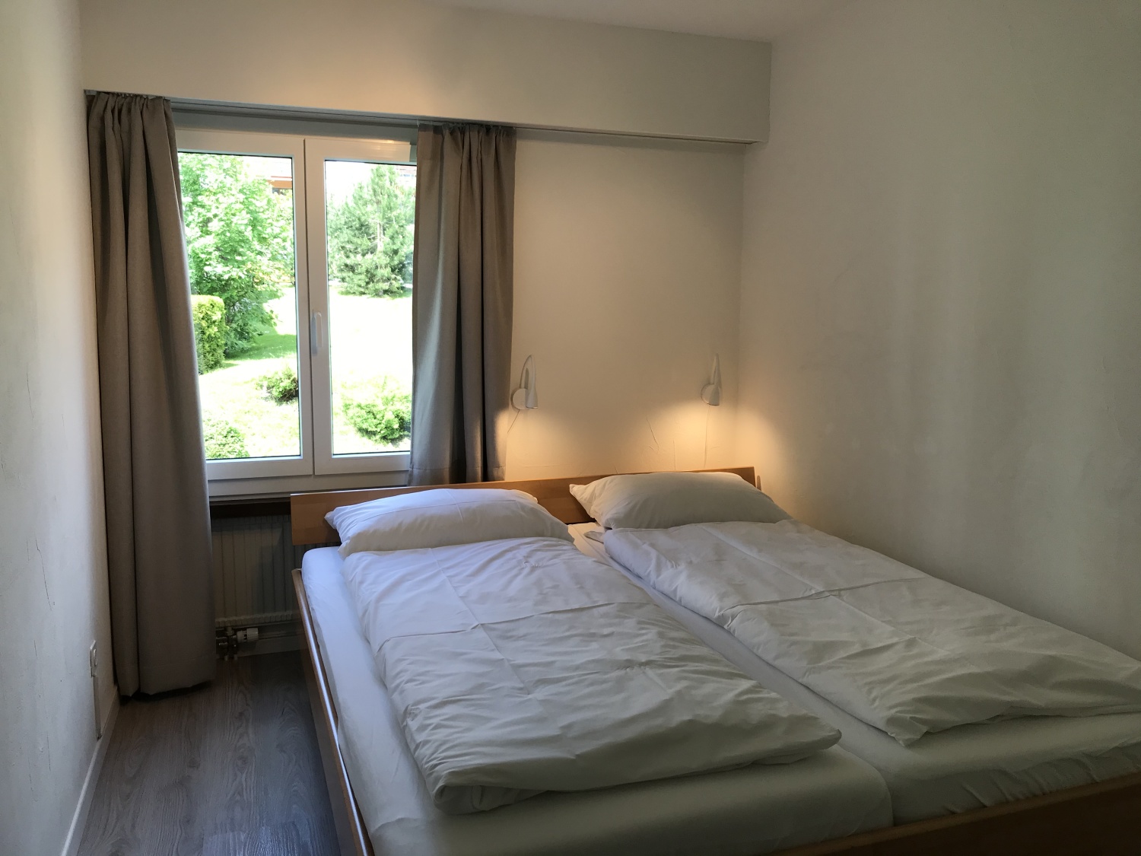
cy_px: 428
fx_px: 923
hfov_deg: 63.4
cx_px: 570
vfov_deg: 49.7
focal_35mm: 28
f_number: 1.8
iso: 20
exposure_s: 1/105
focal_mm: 3.99
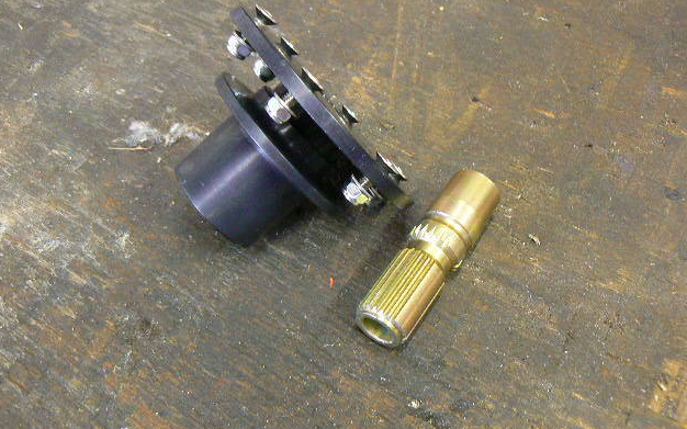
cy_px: 206
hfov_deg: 50.4
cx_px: 345
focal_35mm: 39
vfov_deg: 32.8
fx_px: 730
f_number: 2.8
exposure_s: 1/5
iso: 200
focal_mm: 6
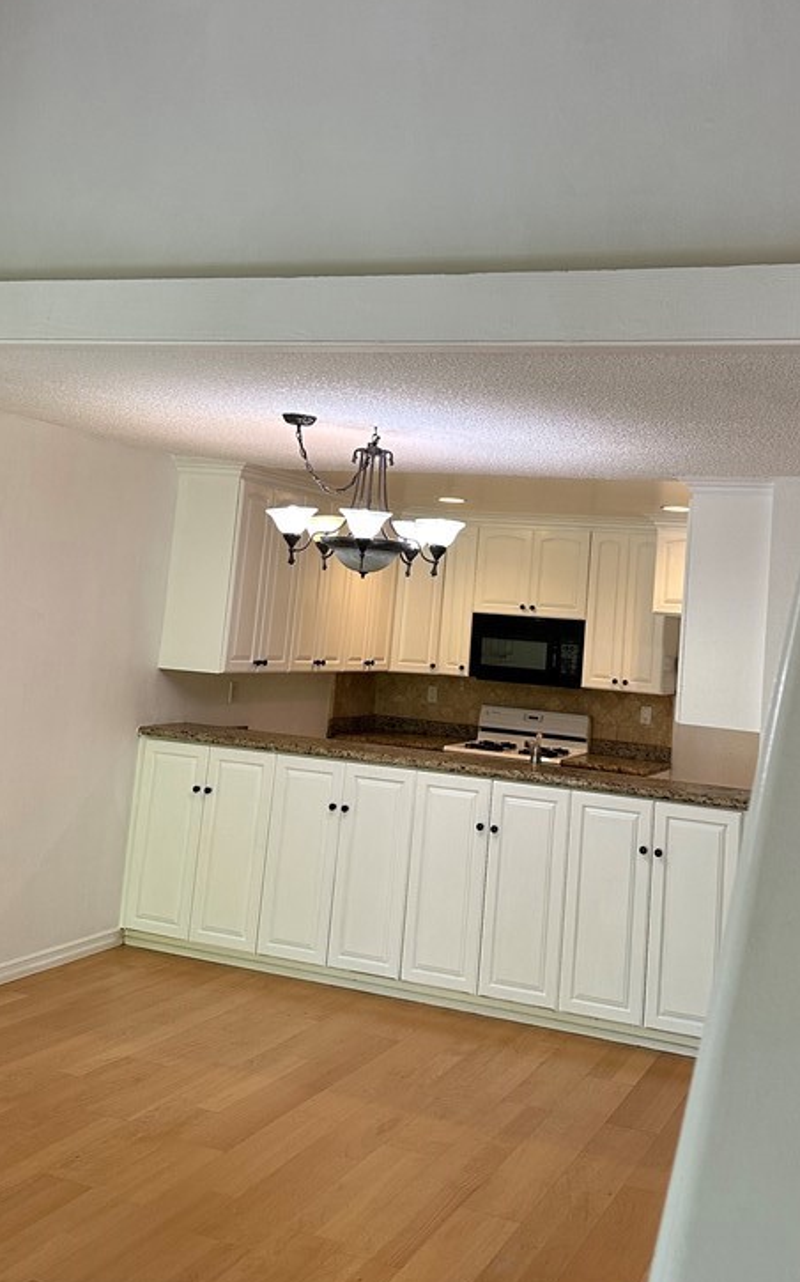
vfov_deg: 53.5
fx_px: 1257
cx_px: 503
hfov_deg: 35.1
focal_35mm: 36
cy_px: 485
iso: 200
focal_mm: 6.86
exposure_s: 1/120
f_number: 1.78
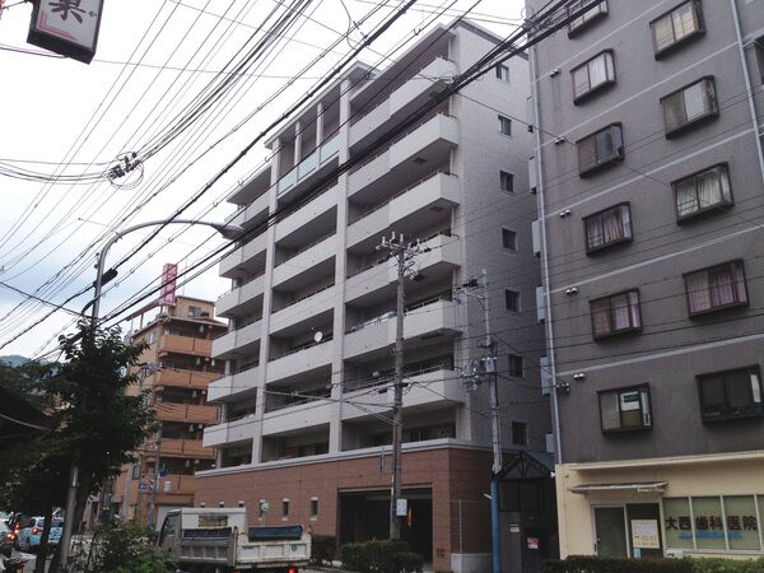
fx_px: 772
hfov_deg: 52.6
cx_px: 382
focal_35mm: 35
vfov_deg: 40.7
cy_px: 286
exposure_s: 1/497
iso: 50
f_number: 2.4
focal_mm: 4.28
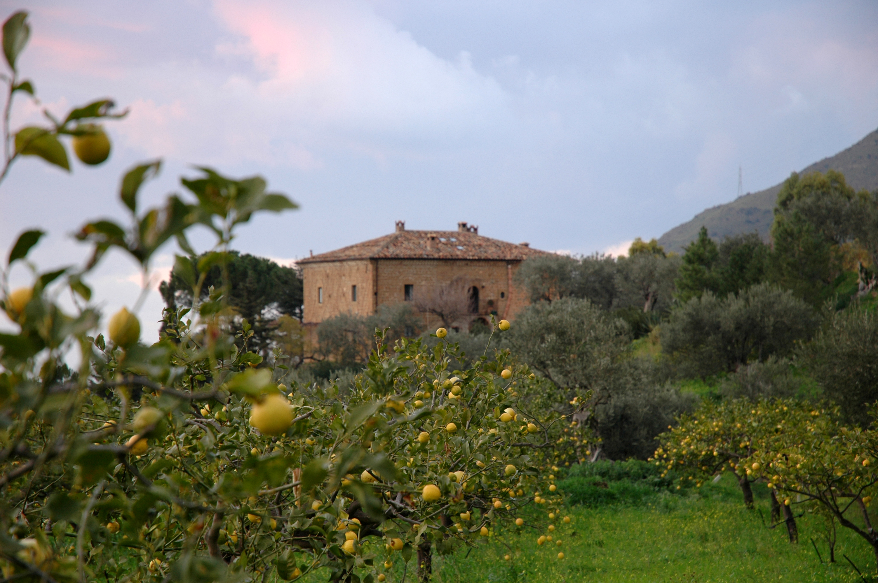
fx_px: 2559
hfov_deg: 19.5
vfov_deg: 13.0
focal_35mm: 105
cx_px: 439
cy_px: 292
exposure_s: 1/15
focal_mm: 70
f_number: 4.5
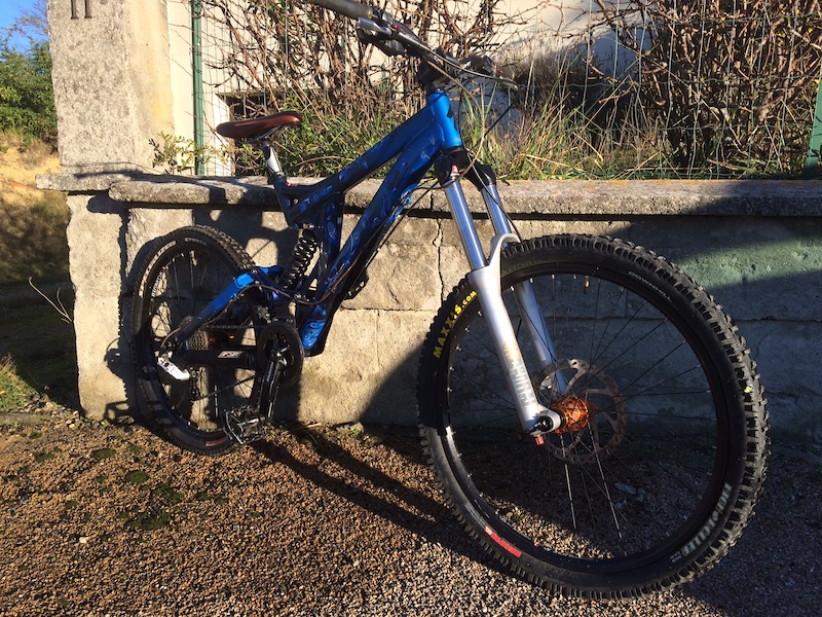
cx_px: 411
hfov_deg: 61.7
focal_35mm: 29
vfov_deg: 48.2
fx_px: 689
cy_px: 308
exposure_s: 1/1026
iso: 32
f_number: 2.2
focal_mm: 4.15
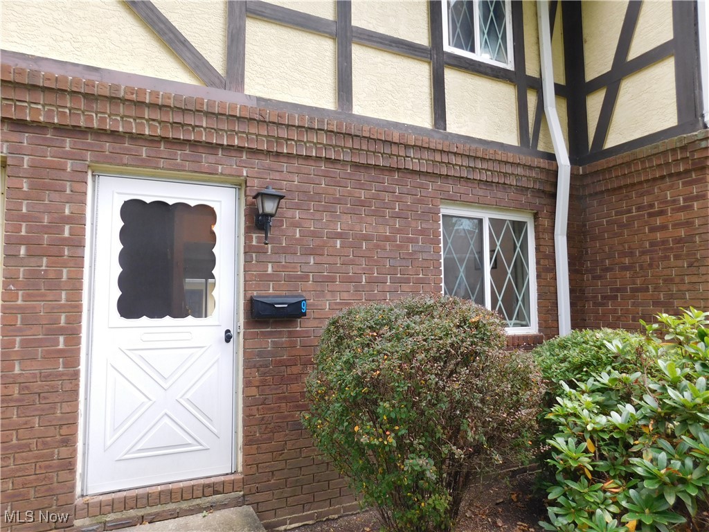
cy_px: 266
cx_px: 354
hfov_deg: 73.9
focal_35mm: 23
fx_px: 471
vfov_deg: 58.9
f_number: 3
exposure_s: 1/40
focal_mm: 4
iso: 125
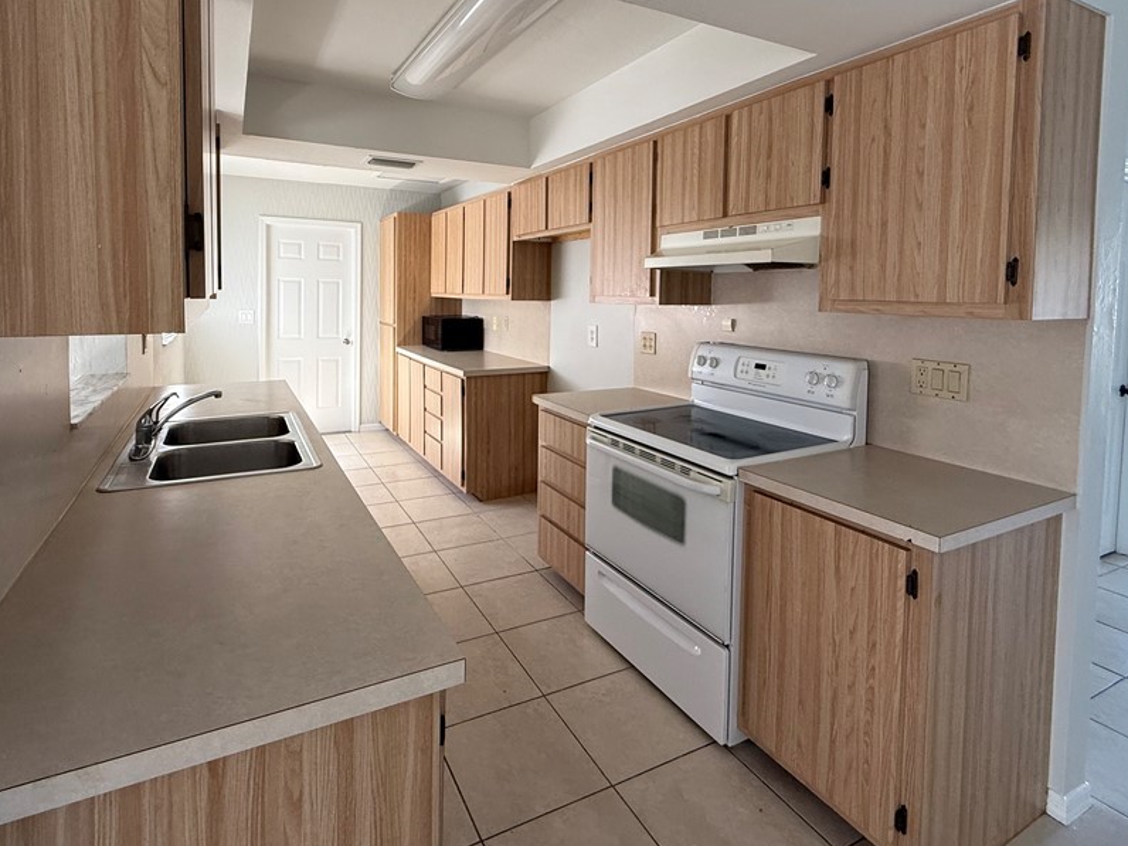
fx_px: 587
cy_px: 316
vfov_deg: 70.4
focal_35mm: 18
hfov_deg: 87.5
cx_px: 512
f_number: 2.2
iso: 160
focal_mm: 2.22
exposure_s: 1/99
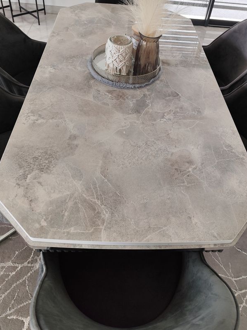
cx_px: 135
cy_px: 134
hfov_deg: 48.2
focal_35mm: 29
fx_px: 276
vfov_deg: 61.2
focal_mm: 6.19
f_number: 1.65
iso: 200
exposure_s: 1/100
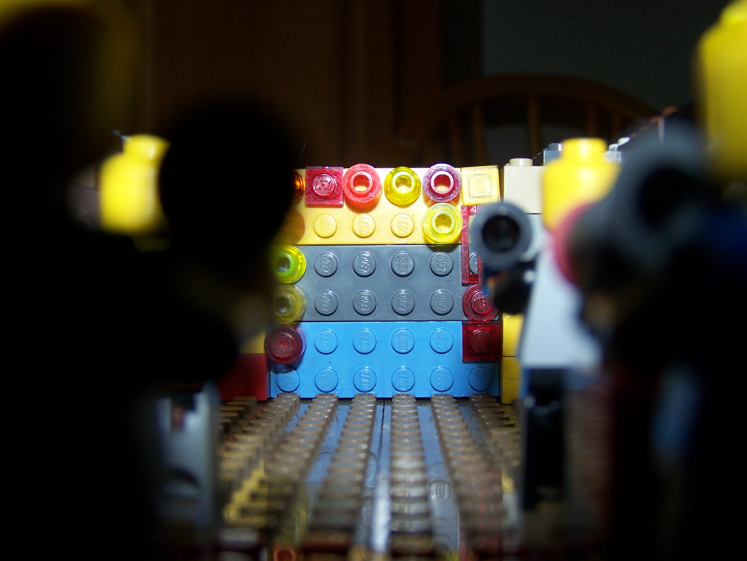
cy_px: 280
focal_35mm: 48
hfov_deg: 39.7
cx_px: 374
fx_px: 1036
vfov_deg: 30.3
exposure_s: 1/60
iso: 80
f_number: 3
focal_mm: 8
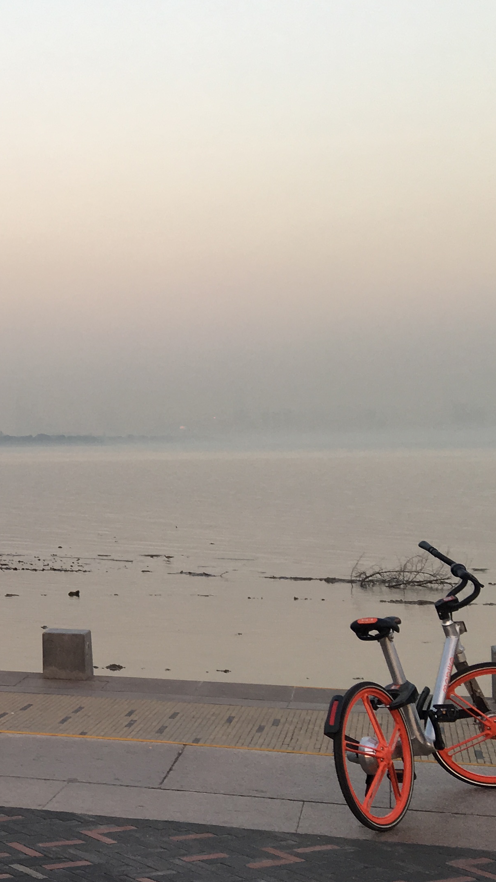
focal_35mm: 59
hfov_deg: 18.6
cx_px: -188
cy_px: 435
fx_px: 1379
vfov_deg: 35.4
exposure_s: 1/100
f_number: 2.2
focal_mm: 4.15
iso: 25
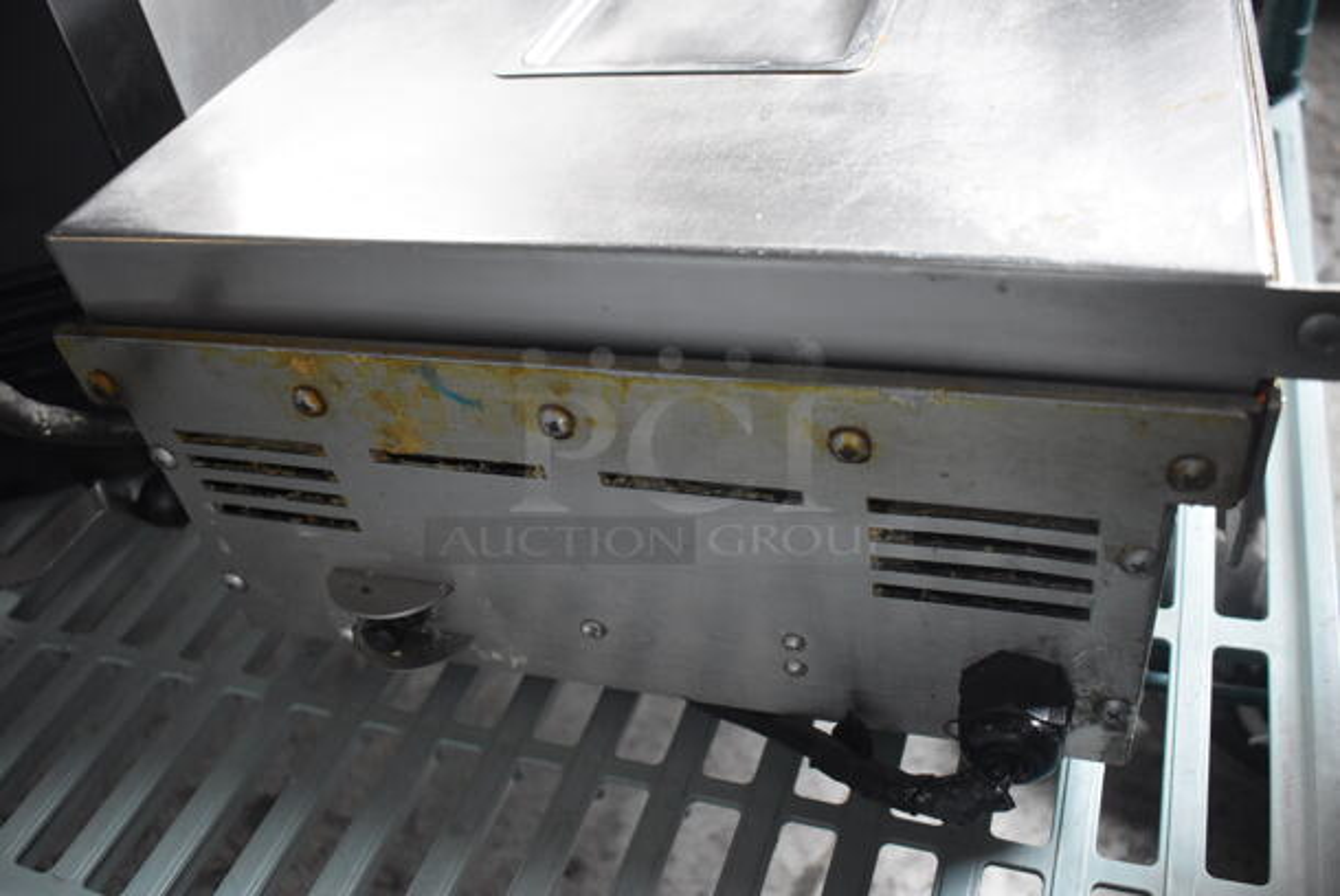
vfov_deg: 40.1
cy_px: 448
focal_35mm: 33
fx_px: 1229
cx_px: 670
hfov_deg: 57.2
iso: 2200
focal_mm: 22
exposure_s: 1/125
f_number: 3.8
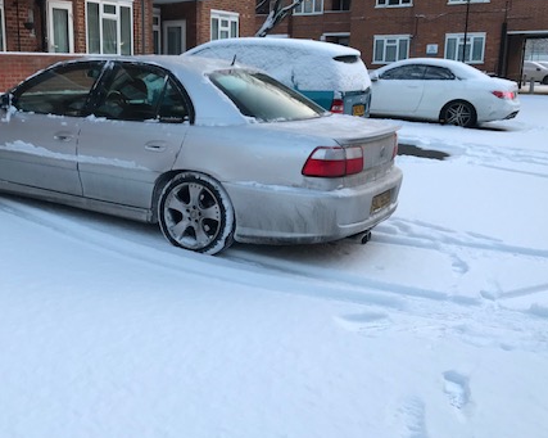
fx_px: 665
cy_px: 229
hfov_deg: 44.2
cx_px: 185
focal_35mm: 41
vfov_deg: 36.4
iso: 40
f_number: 1.8
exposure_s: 1/100
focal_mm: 3.99
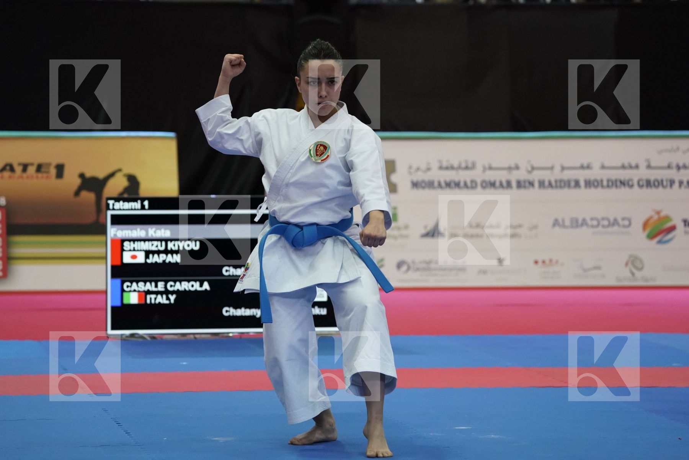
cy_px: 230
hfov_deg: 12.5
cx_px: 344
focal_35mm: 164
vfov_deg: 8.4
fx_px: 3139
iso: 5000
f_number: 5
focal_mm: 164
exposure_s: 1/400
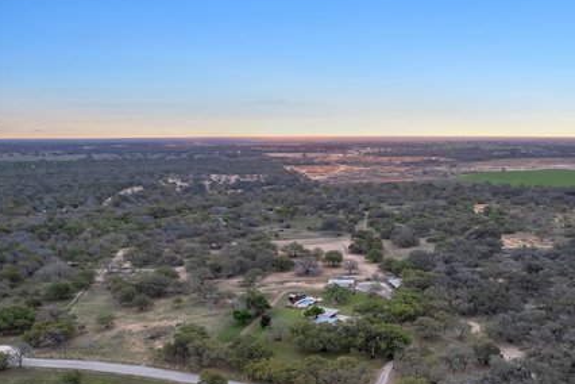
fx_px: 527
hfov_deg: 55.5
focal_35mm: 33
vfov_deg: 39.6
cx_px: 402
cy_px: 246
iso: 100
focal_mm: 8.38
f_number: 2.8
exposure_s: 1/160
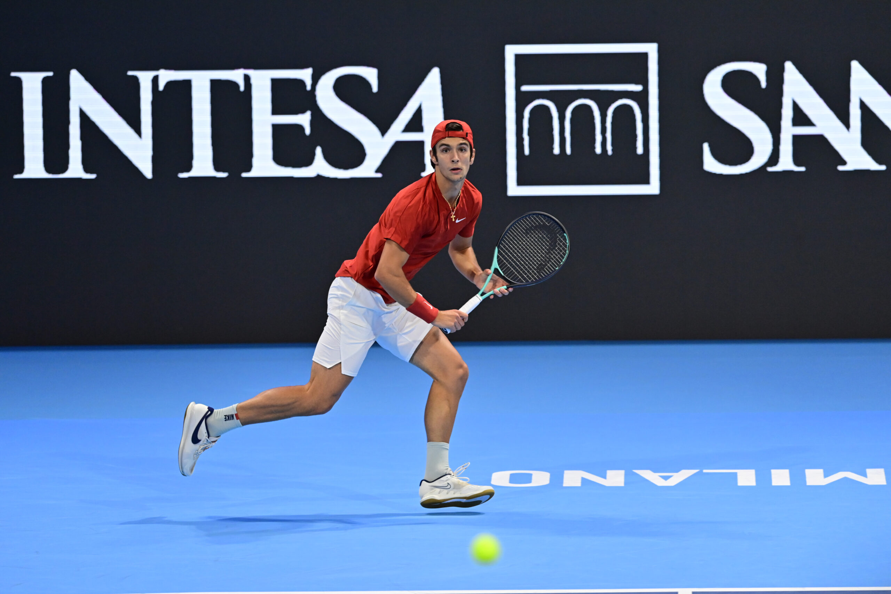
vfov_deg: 3.4
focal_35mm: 400
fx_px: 9900
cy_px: 297
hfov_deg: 5.2
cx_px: 446
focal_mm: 400
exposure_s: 1/1600
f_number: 4
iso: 4000
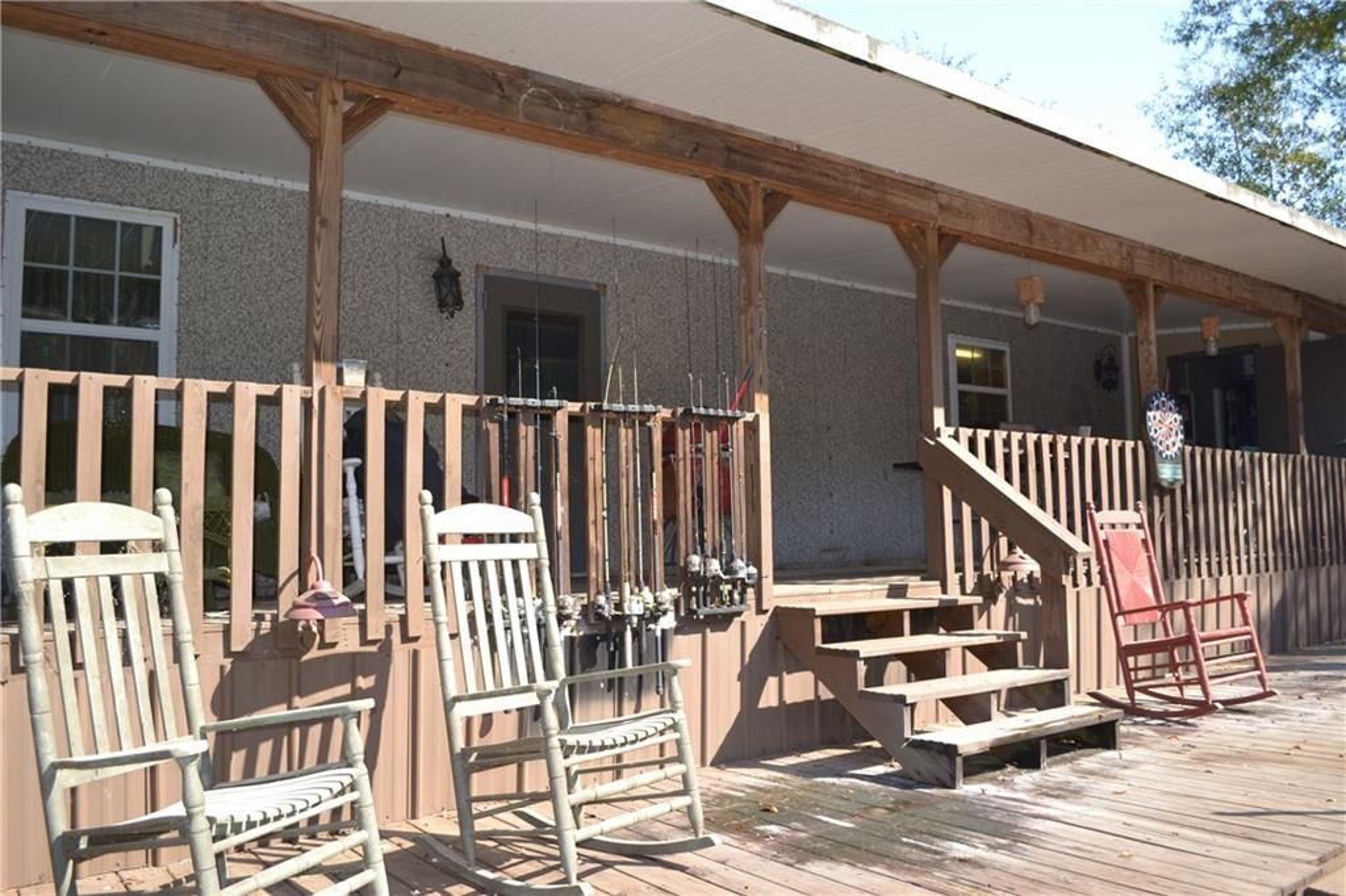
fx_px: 1009
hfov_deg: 67.4
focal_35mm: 27
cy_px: 448
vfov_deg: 47.9
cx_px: 673
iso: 100
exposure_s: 1/200
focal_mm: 18
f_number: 4
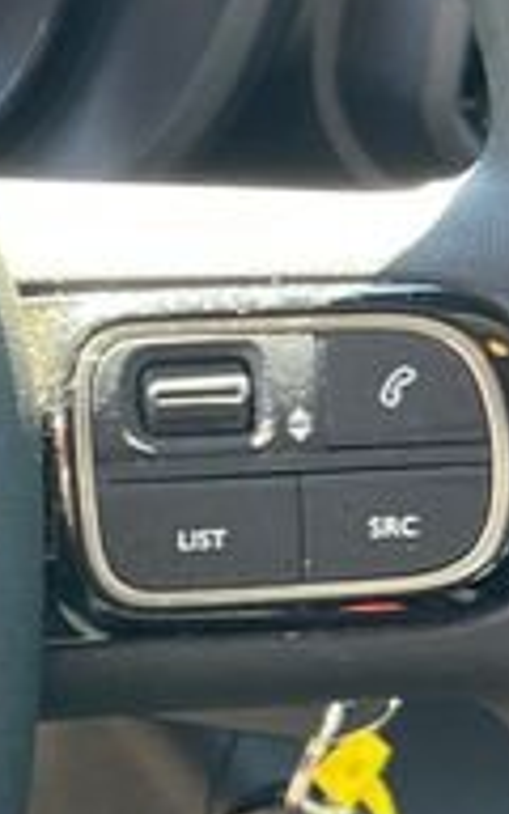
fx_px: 3263
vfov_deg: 14.2
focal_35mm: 147
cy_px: 492
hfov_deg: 8.2
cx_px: -747
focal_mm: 5.1
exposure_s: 1/122
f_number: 1.6
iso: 64
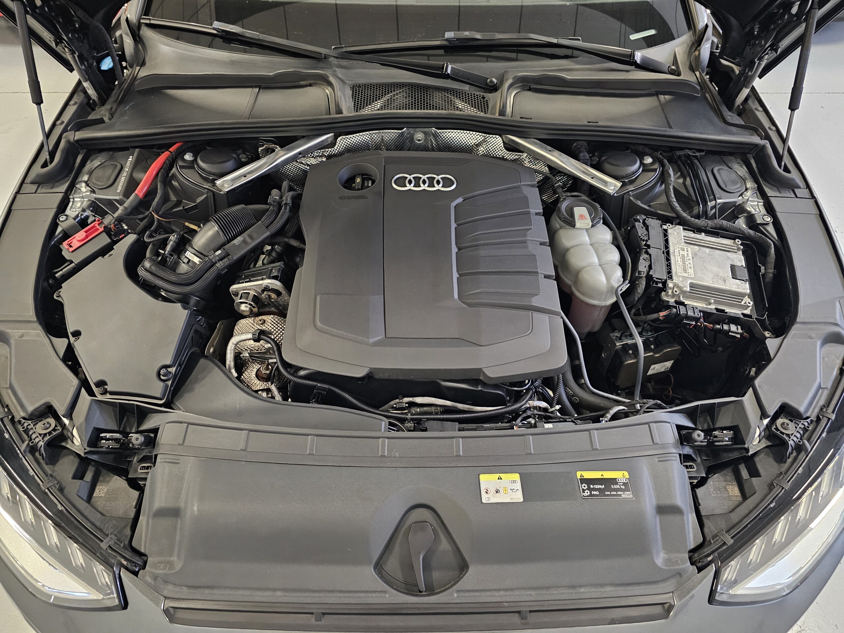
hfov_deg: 73.9
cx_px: 422
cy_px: 316
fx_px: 561
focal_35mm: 23
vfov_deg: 58.9
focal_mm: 6.3
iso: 1000
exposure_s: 1/25
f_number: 1.7
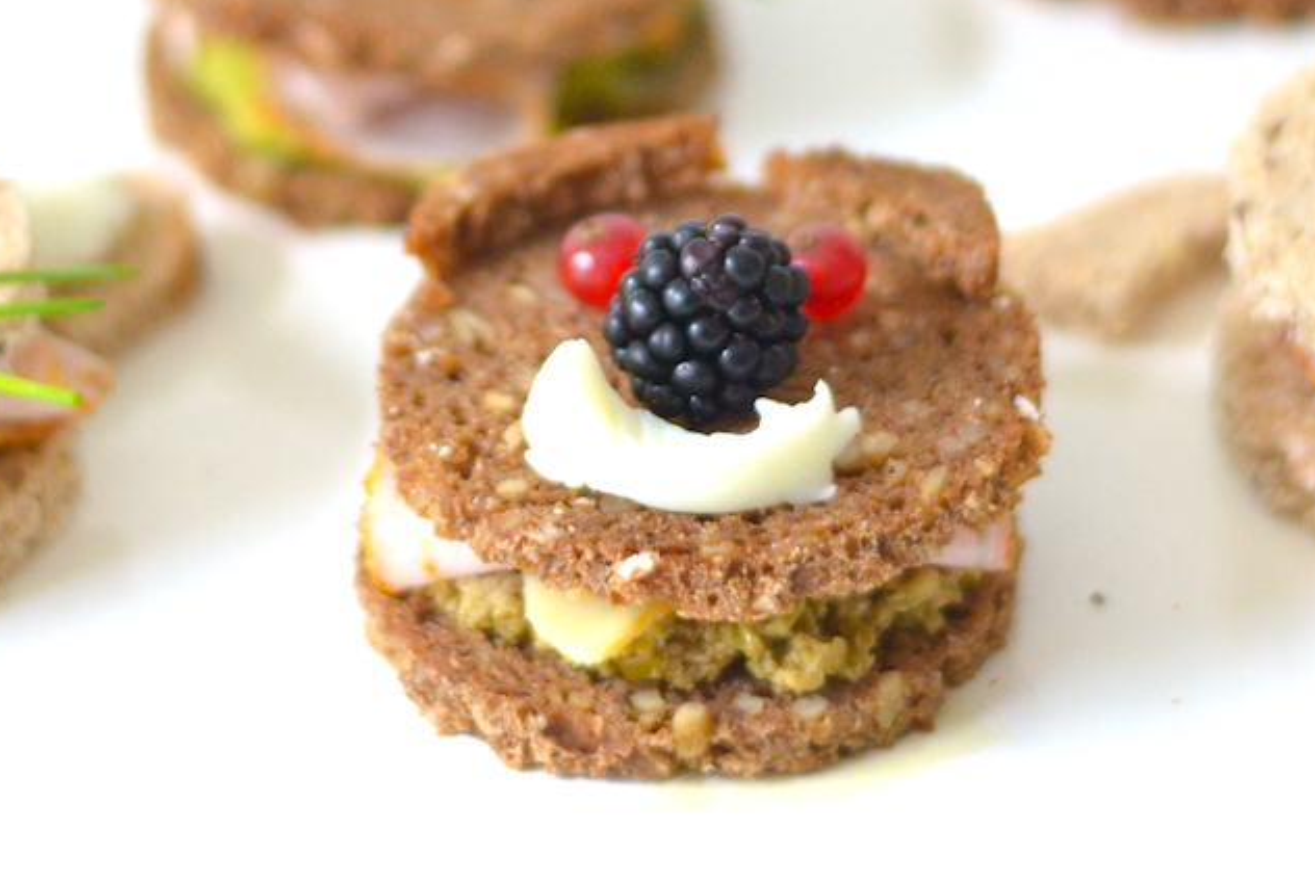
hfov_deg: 13.5
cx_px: 672
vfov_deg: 9.0
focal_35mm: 152
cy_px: 164
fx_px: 5538
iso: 1600
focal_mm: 50
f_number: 1.8
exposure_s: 1/250
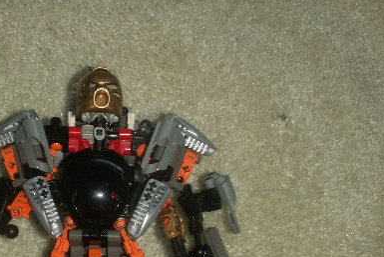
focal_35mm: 64
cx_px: 101
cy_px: 236
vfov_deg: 20.8
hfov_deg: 30.9
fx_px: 683
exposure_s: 1/40
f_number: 7.1
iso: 50
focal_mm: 7.7
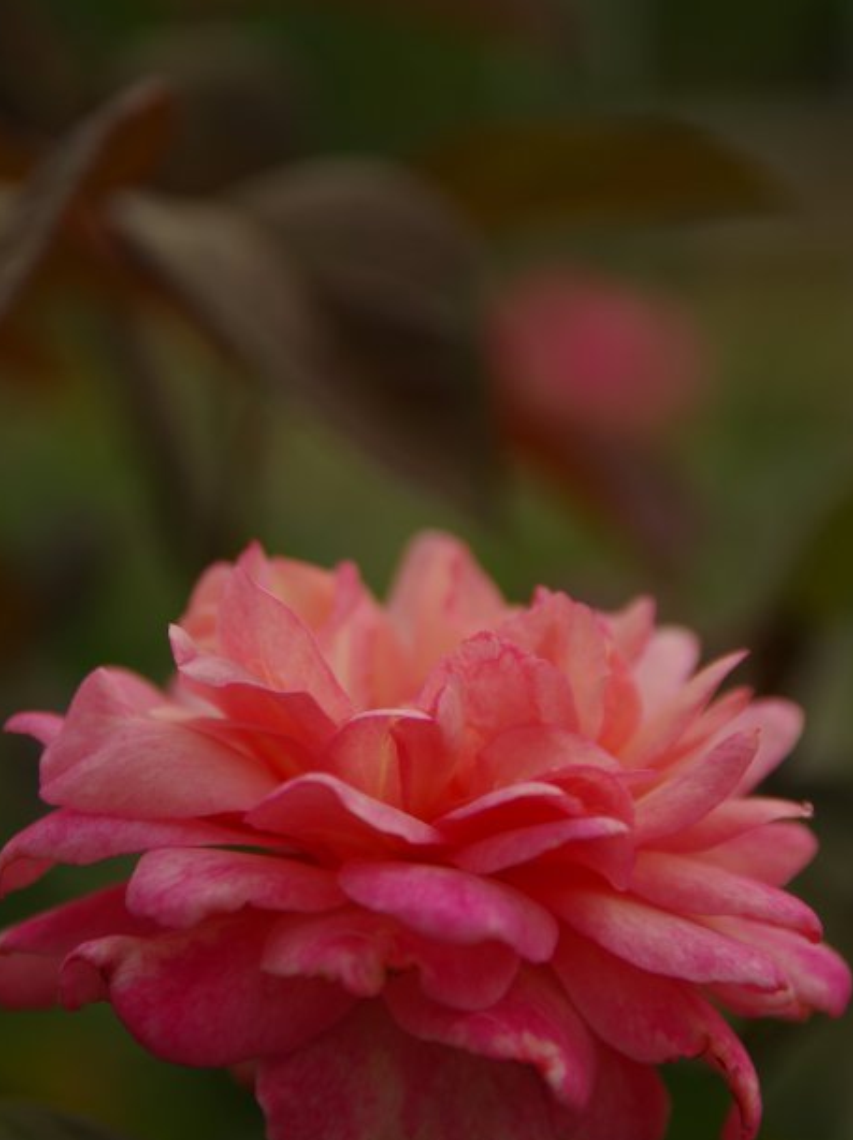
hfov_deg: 9.9
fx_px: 4901
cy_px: 588
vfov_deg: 13.3
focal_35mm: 149
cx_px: 339
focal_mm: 70
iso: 100
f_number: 4
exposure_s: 1/750
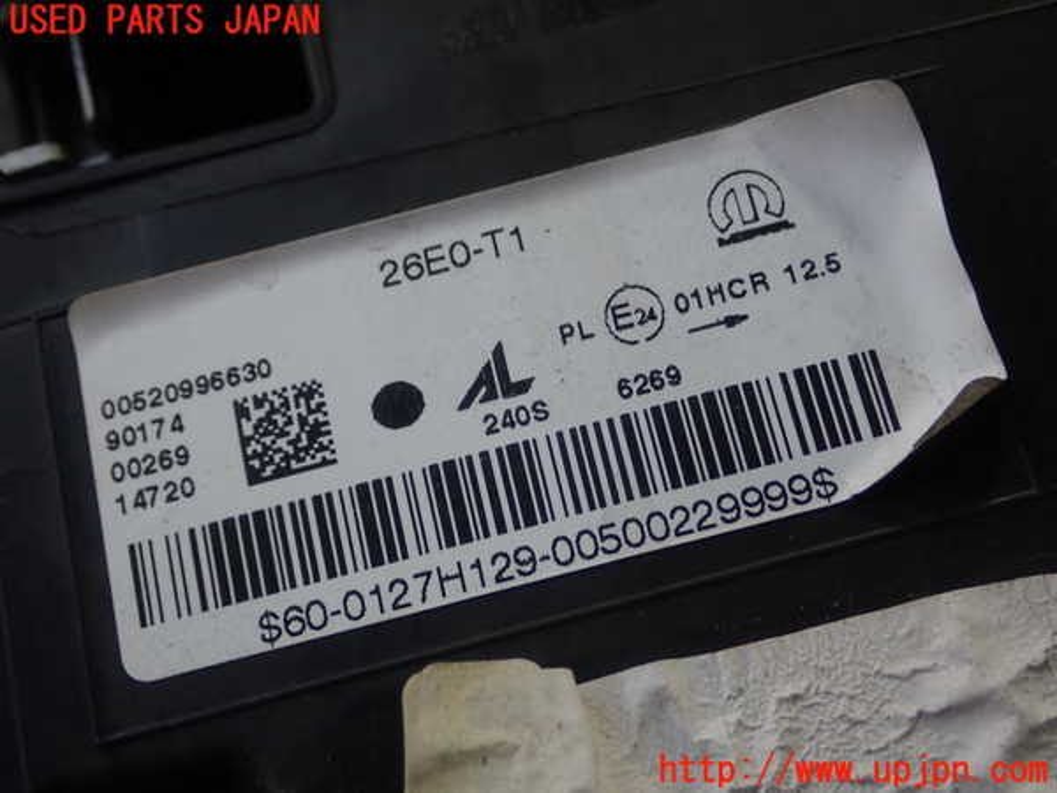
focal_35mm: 49
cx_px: 528
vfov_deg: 29.7
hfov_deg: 38.9
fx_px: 1496
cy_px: 396
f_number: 3.2
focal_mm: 8.99
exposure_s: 1/100
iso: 160
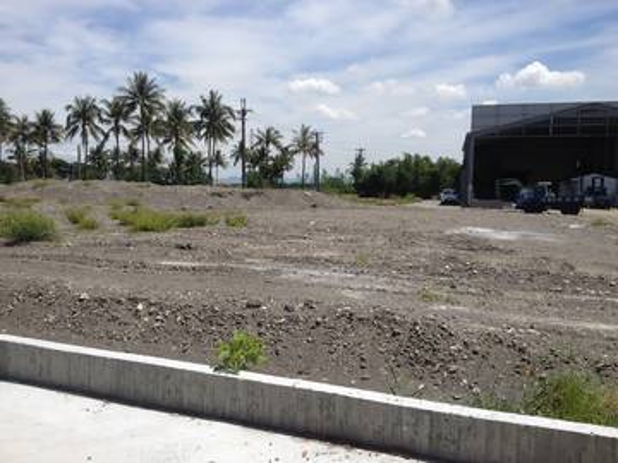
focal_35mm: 35
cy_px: 232
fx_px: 625
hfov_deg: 52.6
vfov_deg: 40.7
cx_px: 309
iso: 50
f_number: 2.4
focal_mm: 4.28
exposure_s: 1/2404
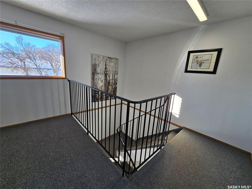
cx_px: 126
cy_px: 94
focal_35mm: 13
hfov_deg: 106.2
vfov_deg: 89.9
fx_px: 95
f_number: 2.2
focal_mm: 2.2
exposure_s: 1/120
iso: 50
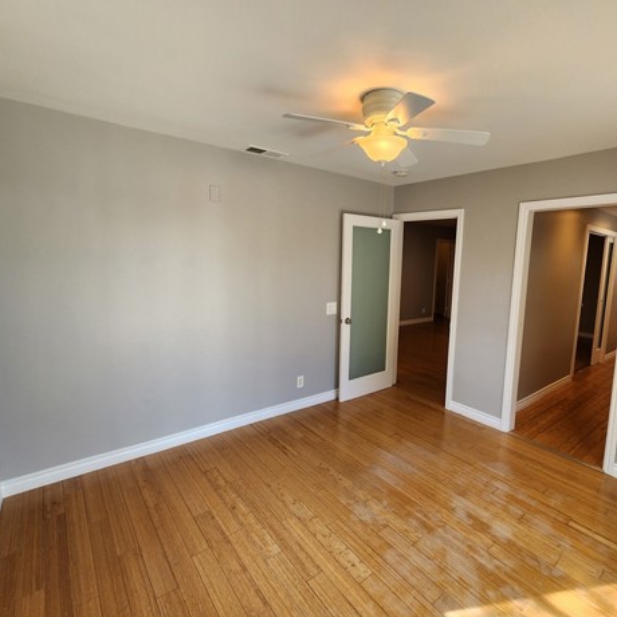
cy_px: 302
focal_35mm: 16
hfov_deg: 86.9
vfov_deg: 87.4
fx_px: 323
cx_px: 351
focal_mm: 2.2
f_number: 2.2
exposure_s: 1/60
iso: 80
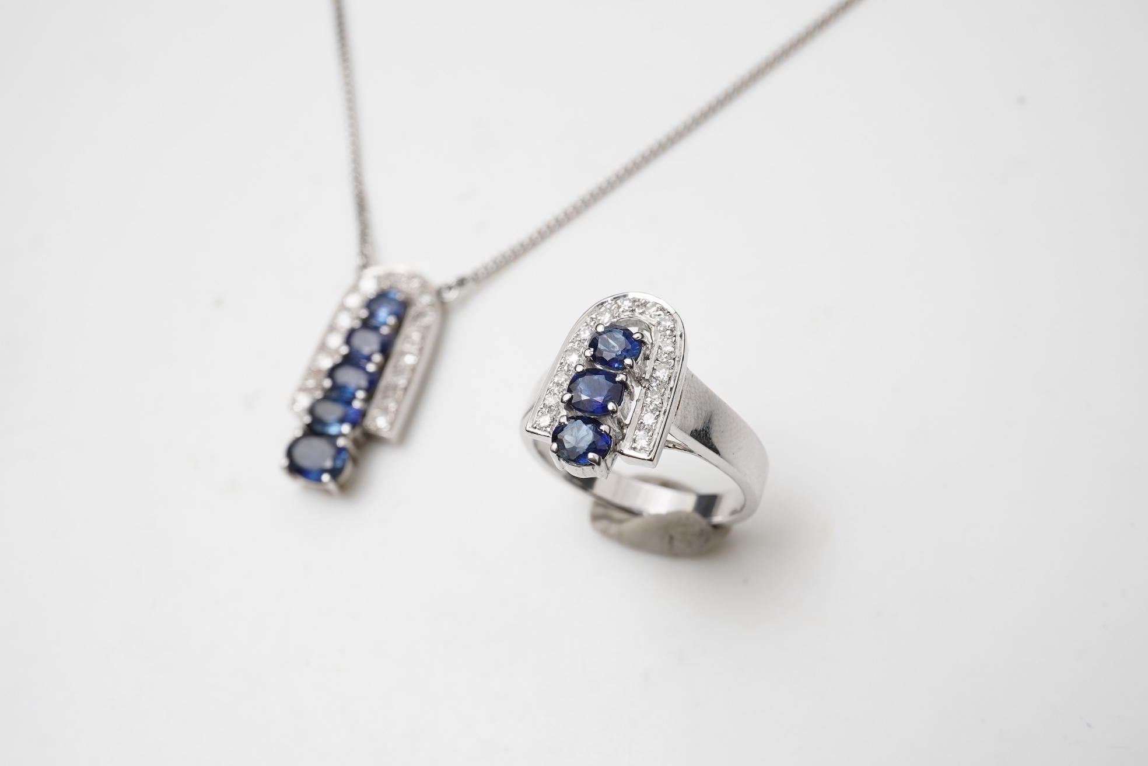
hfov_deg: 43.6
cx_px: 574
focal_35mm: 45
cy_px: 383
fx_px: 1435
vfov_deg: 29.9
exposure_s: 1/125
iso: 400
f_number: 18
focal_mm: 30
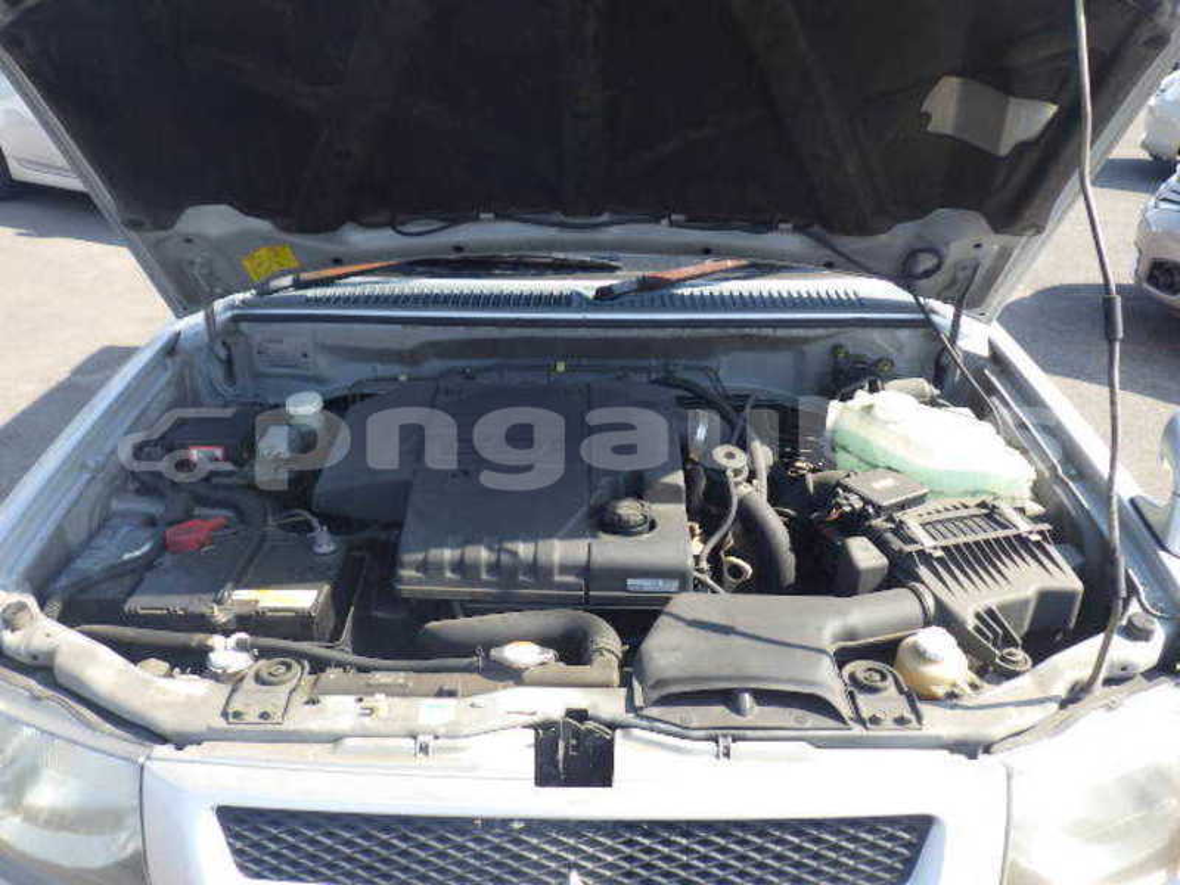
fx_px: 954
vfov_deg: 49.7
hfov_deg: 63.4
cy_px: 442
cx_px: 590
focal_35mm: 28
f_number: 4.2
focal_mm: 5
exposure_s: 1/250
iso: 125
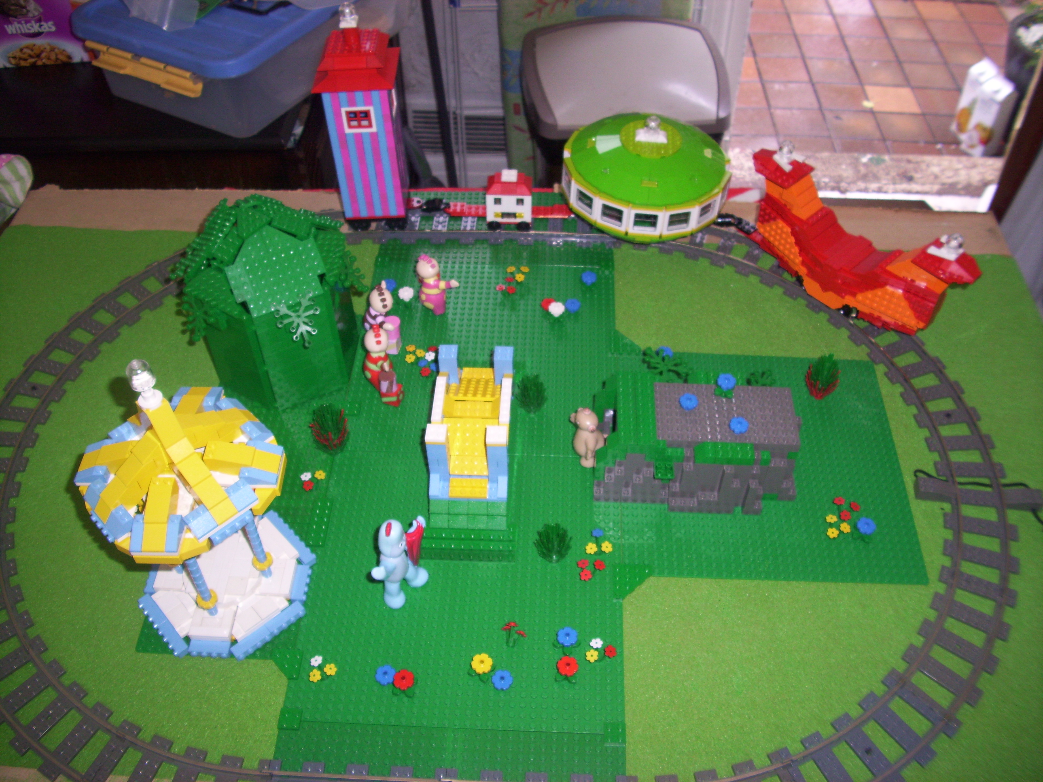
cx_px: 522
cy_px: 391
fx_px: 964
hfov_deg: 56.8
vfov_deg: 44.2
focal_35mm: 32
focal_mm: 5.7
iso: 80
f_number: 2.9
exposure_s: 1/40
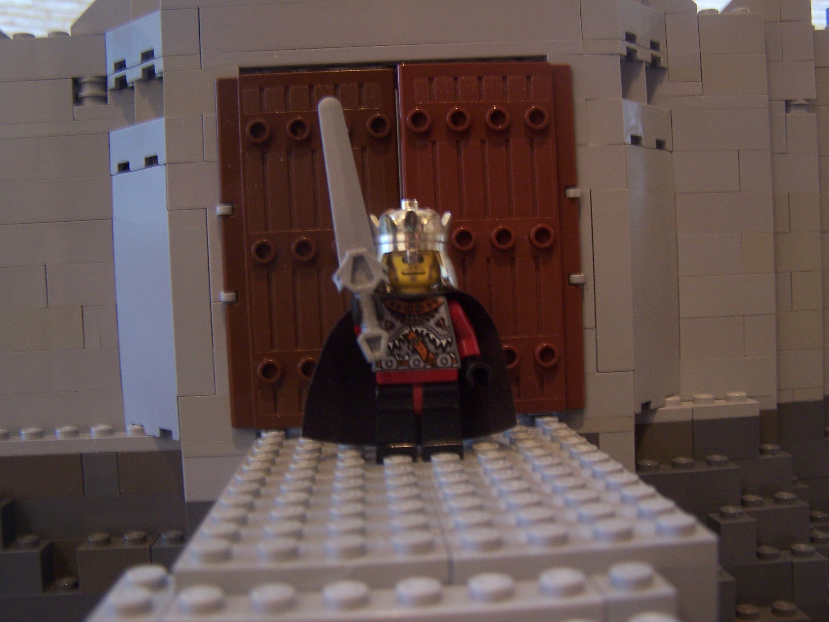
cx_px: 414
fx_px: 910
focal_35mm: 38
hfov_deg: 49.0
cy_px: 311
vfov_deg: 37.7
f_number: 2.8
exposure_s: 1/8
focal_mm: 6.3
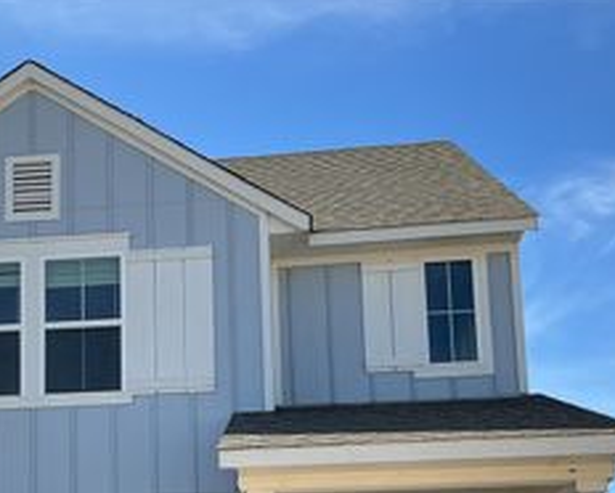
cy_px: 484
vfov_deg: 24.0
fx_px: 1111
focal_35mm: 61
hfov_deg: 30.5
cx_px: 170
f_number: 1.8
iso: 25
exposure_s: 1/1577
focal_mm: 3
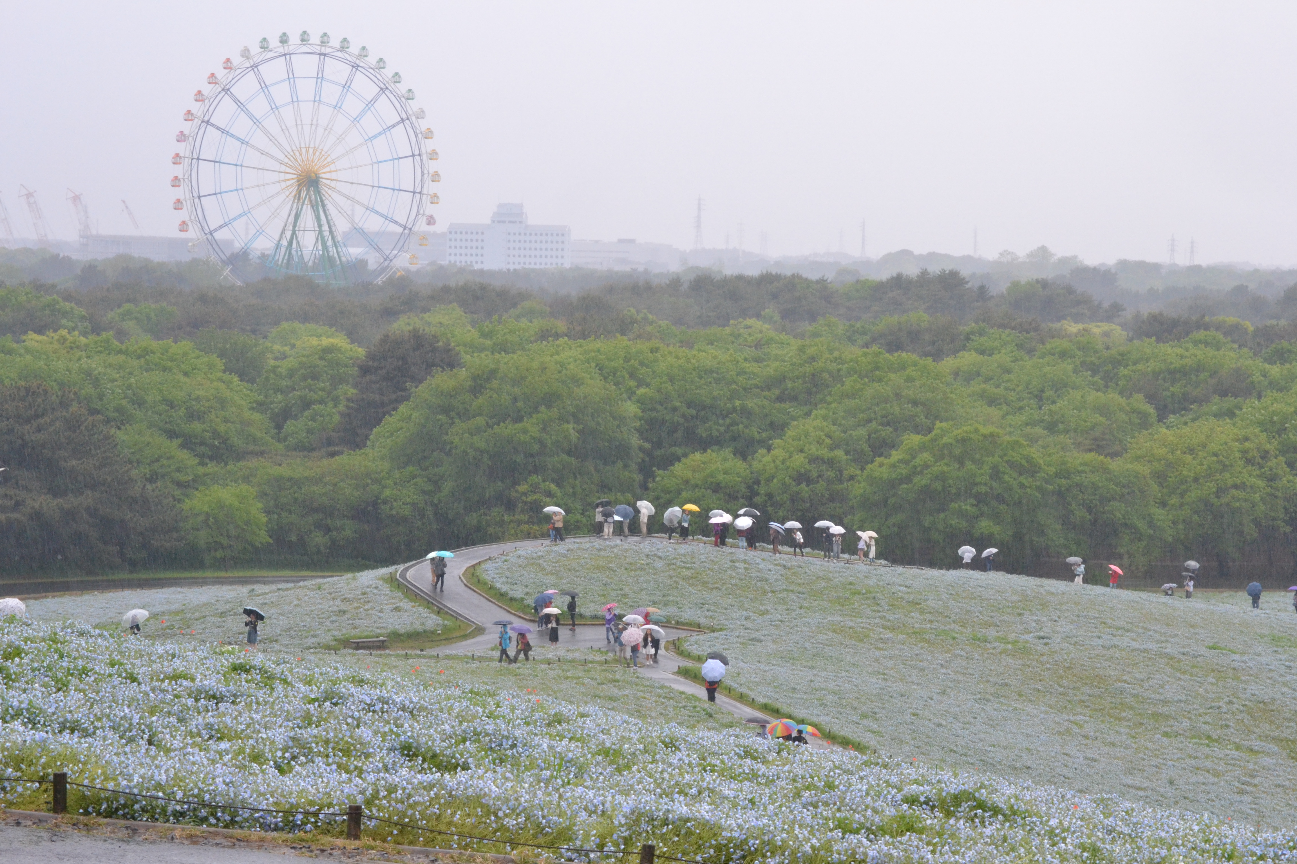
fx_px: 3783
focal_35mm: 105
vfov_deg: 13.0
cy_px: 432
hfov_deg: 19.5
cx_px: 648
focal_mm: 70
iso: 1600
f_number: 14
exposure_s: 1/100
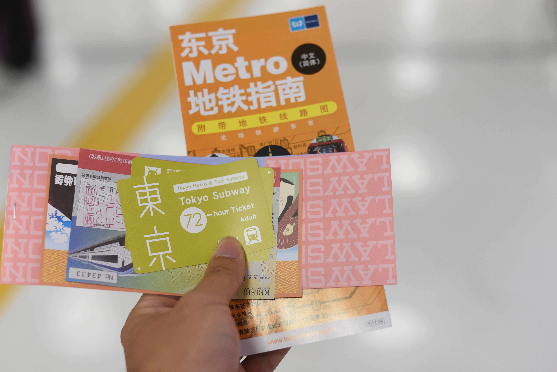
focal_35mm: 50
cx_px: 278
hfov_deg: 39.6
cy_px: 186
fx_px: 774
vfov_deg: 27.0
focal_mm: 50
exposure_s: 1/160
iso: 800
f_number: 2.5
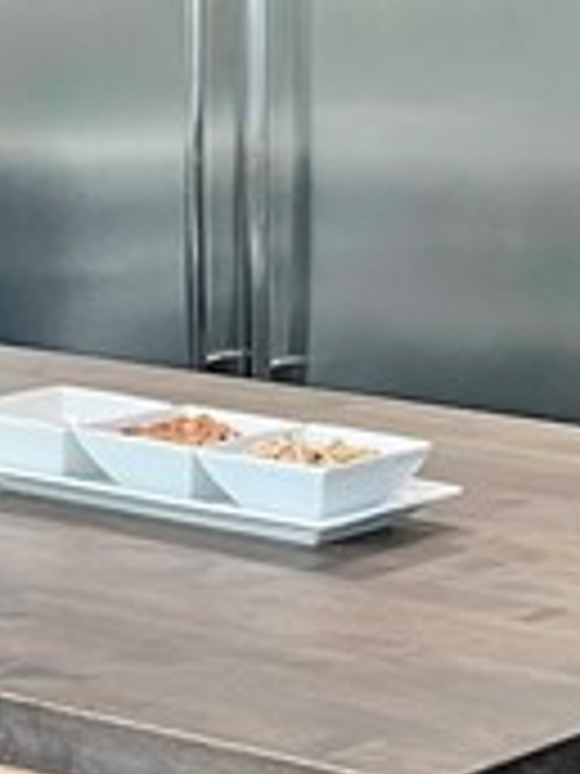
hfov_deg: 9.5
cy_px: 194
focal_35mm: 155
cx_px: 567
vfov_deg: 12.7
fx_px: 3463
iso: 125
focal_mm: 5.1
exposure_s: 1/60
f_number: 1.6
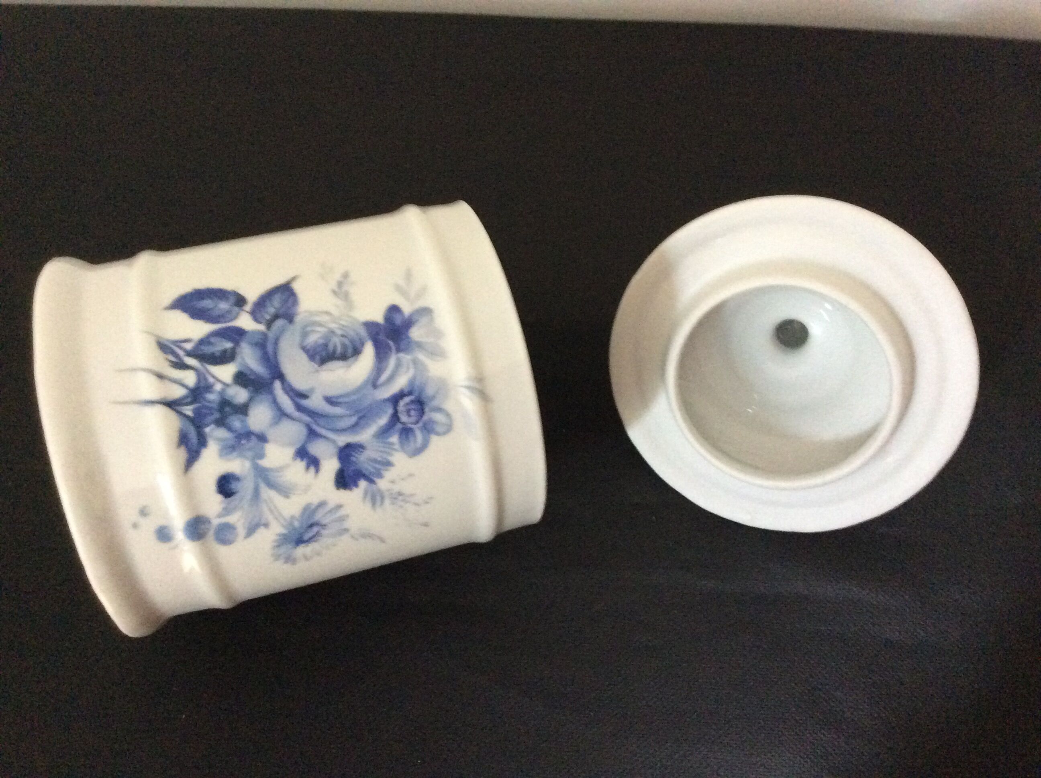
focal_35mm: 32
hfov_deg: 56.9
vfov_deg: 44.1
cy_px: 389
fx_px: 961
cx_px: 520
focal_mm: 3.3
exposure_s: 1/17
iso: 400
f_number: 2.4
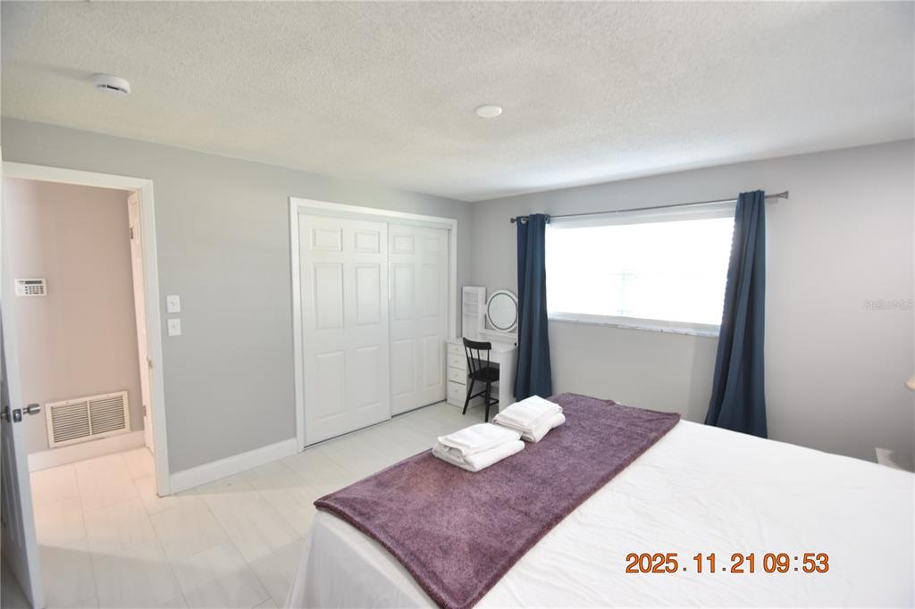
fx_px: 381
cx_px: 458
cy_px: 304
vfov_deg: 77.3
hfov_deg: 100.4
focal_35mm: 15
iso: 800
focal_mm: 10
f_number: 3.5
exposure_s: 1/30
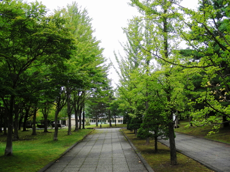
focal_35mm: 38
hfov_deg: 49.0
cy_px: 86
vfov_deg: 37.7
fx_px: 252
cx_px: 115
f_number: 3.5
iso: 50
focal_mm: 6.3
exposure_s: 1/31.6
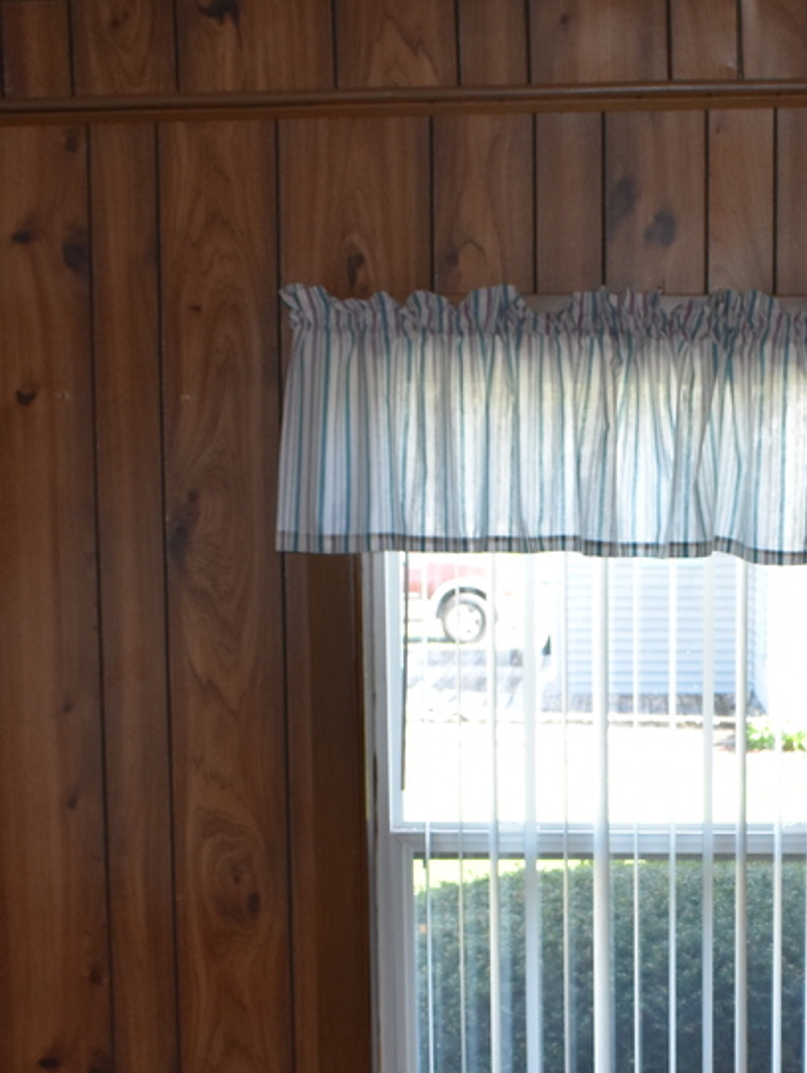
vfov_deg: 22.2
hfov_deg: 16.9
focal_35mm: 86
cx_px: 746
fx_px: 2670
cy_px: 952
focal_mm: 20
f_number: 5.6
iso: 800
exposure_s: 1/125
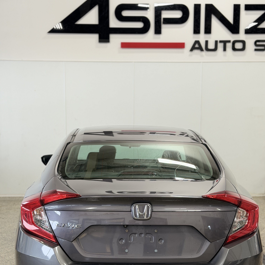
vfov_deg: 29.9
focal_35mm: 57
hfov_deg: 30.0
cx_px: 132
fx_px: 494
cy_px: 172
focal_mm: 6.76
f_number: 1.78
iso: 64
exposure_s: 1/120
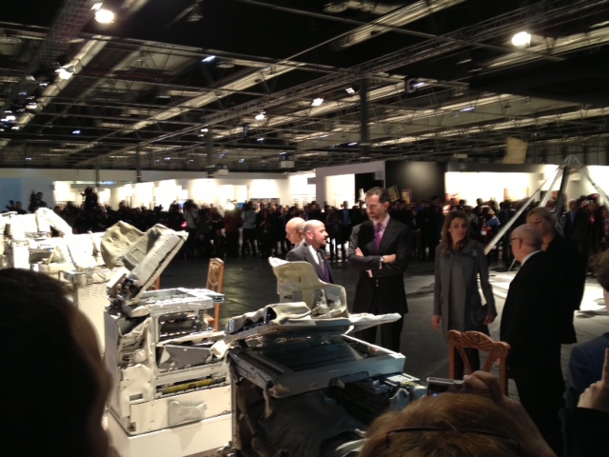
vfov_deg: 40.7
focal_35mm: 35
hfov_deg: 52.6
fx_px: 616
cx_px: 304
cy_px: 228
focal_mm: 4.28
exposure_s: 1/20
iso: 125
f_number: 2.4
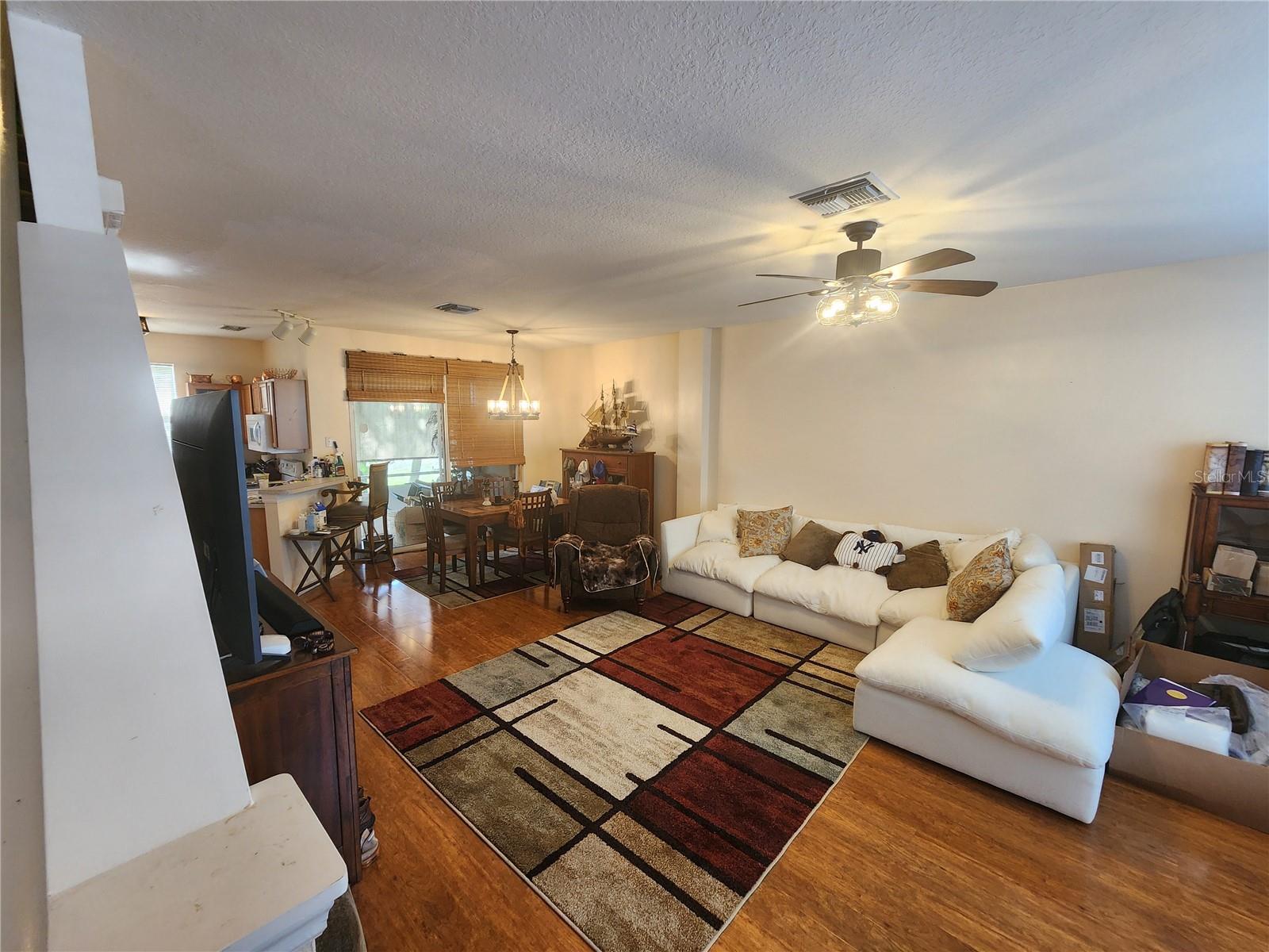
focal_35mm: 13
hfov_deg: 106.2
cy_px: 476
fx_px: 477
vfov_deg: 89.9
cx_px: 634
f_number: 2.2
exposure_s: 1/60
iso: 200
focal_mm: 2.2
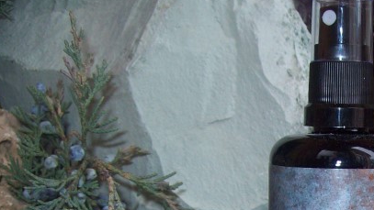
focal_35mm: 77
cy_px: 225
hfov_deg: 26.7
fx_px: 764
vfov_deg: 15.3
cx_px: 329
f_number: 2.7
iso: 80
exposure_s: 1/64
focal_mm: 6
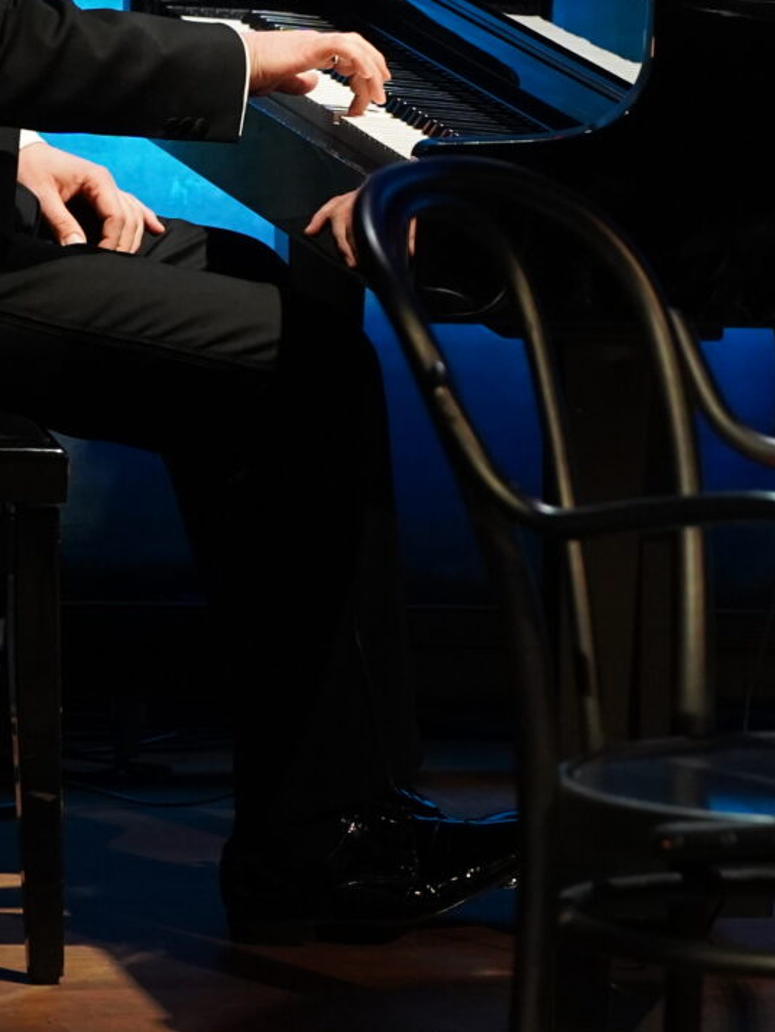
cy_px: -72
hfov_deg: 2.9
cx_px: 337
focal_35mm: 517
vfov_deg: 3.8
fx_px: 15424
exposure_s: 1/250
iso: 3200
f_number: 3.5
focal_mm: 150
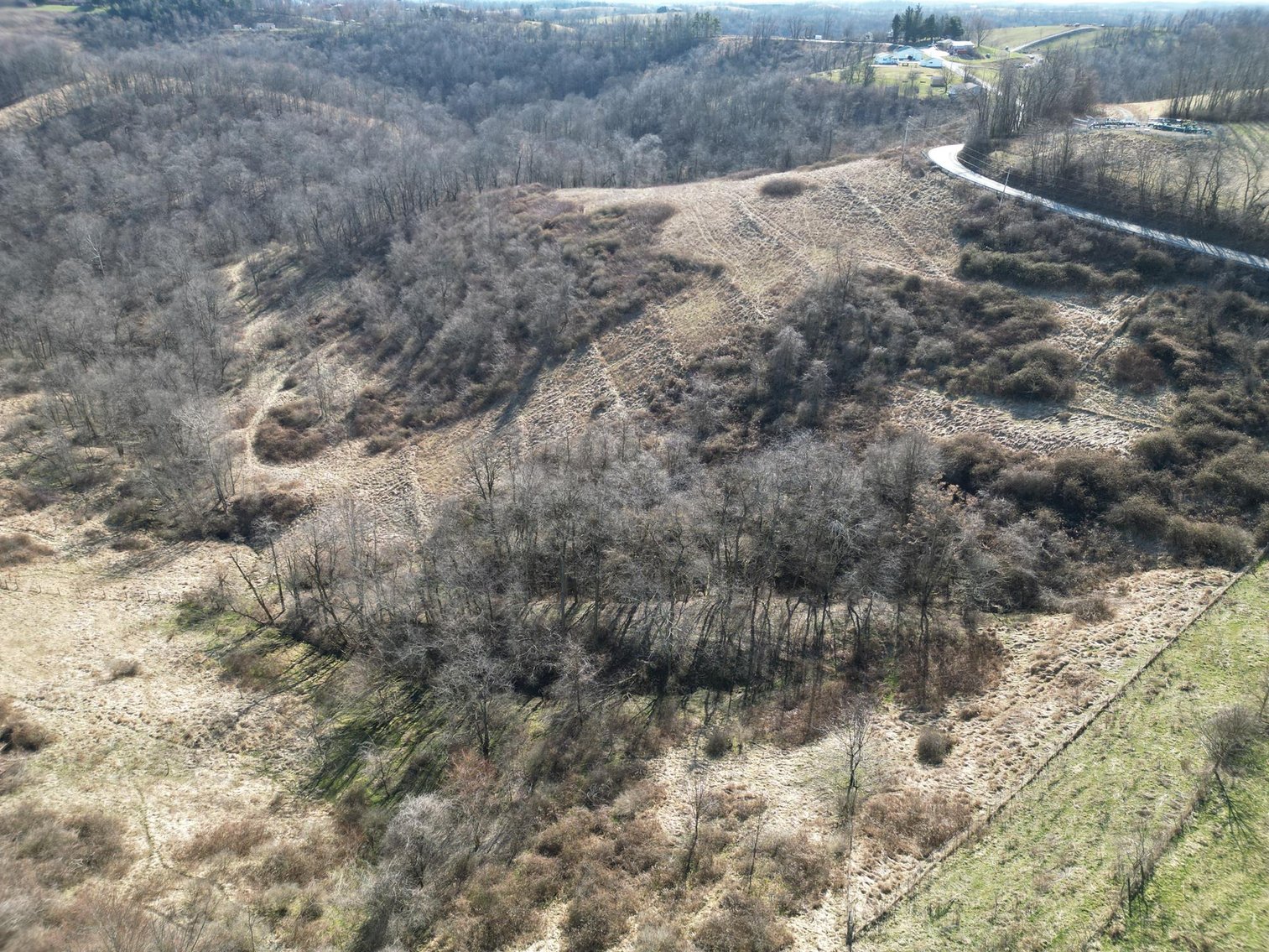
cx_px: 634
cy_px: 476
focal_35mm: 24
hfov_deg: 71.6
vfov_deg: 56.8
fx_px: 880
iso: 110
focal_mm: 6.72
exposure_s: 1/725
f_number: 1.7
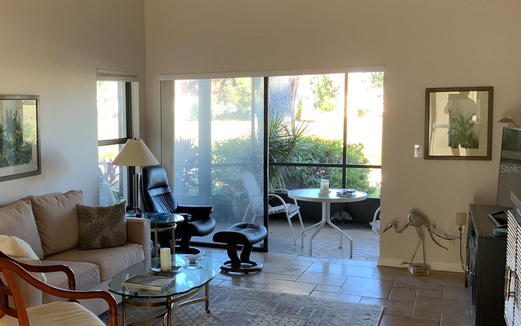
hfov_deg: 44.6
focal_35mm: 44
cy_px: 168
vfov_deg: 29.2
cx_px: 171
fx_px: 625
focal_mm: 3
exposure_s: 1/60
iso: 80
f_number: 1.8
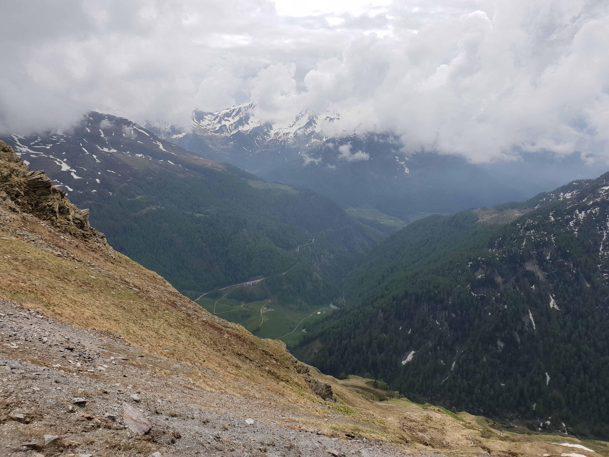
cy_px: 228
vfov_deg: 53.1
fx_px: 457
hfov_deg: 67.3
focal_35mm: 26
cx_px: 304
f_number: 2.4
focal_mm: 4.3
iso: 50
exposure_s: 1/1912
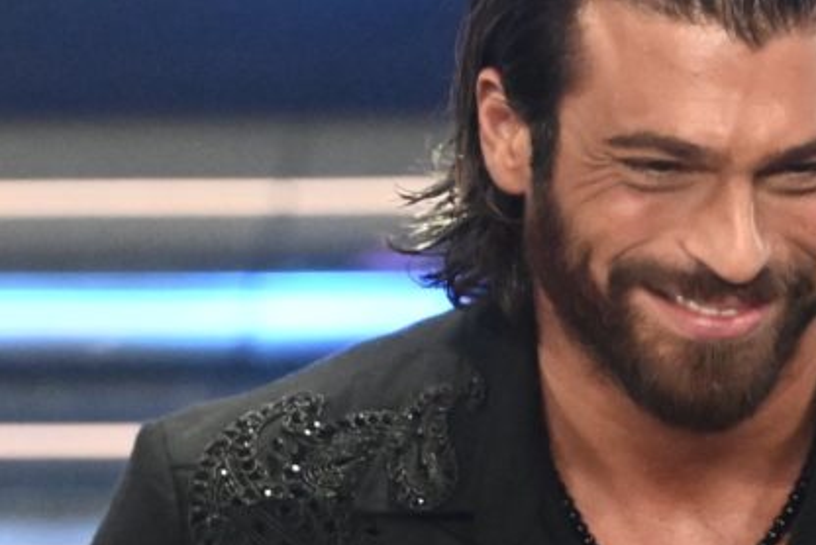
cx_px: 675
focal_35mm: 1660
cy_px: 793
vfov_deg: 0.8
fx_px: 37652
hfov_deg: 1.2
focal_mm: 270
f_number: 4.5
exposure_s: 1/250
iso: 4000
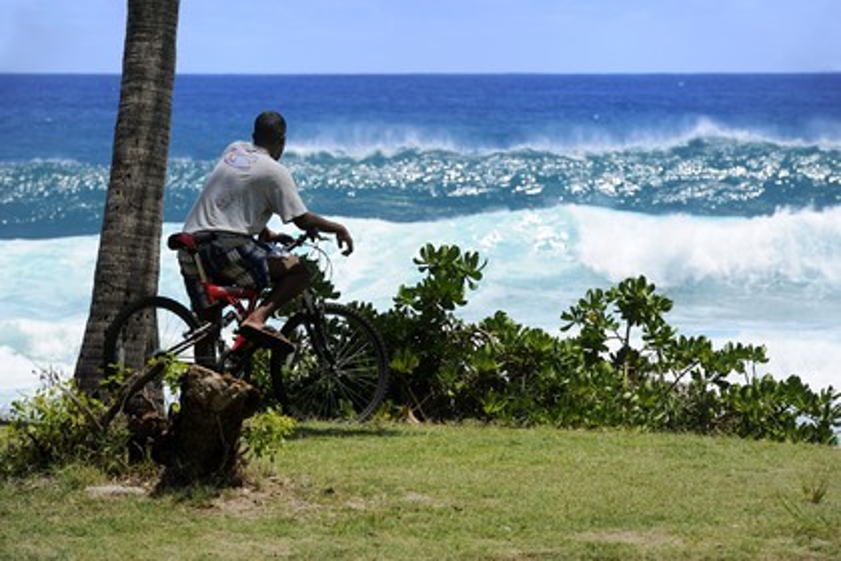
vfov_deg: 6.9
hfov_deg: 10.3
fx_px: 4672
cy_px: 280
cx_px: 420
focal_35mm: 200
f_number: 10
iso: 200
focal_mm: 200
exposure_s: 1/400
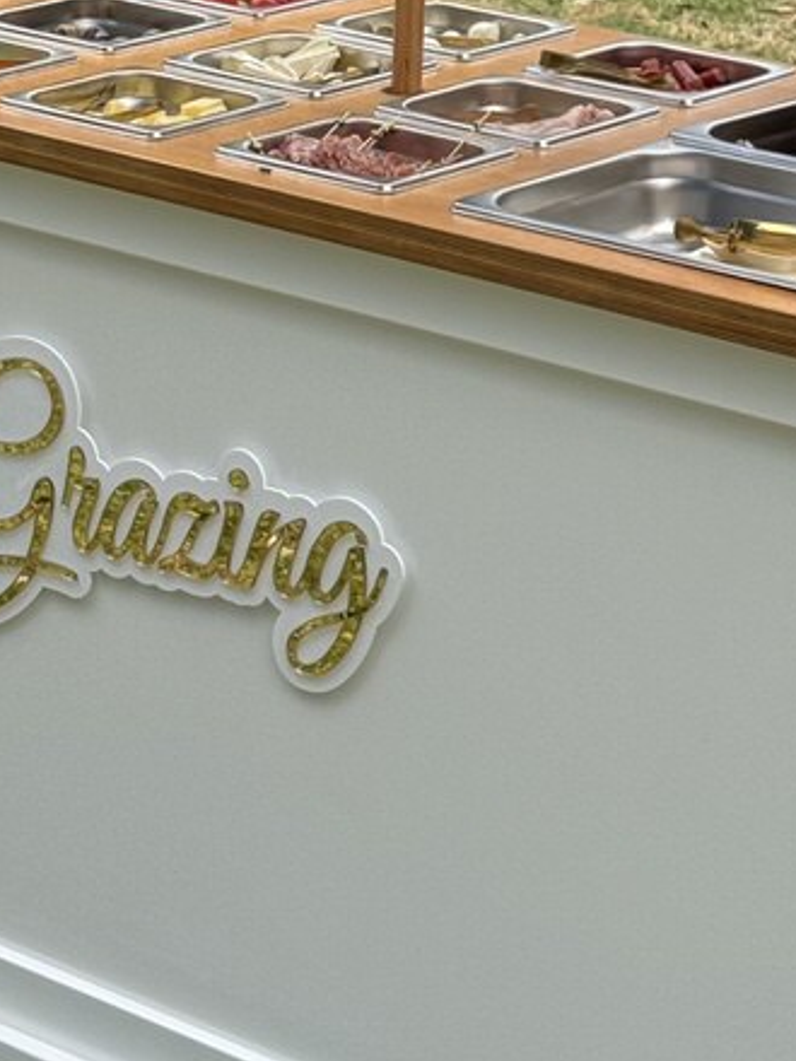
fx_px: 4016
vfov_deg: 14.3
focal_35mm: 131
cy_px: -383
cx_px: 468
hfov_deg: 11.3
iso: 64
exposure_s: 1/2252
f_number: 1.78
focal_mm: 6.76
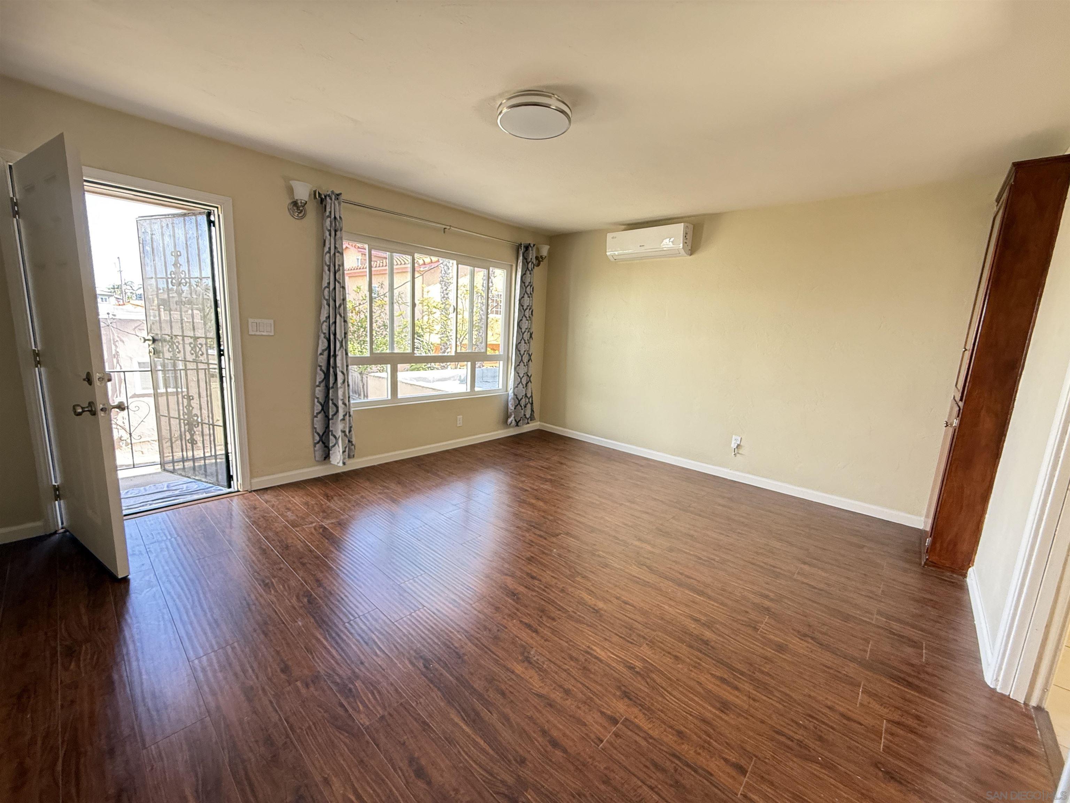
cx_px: 535
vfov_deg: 85.7
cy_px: 402
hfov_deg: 102.1
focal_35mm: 14
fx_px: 433
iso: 250
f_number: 2.2
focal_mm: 2.22
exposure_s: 1/99
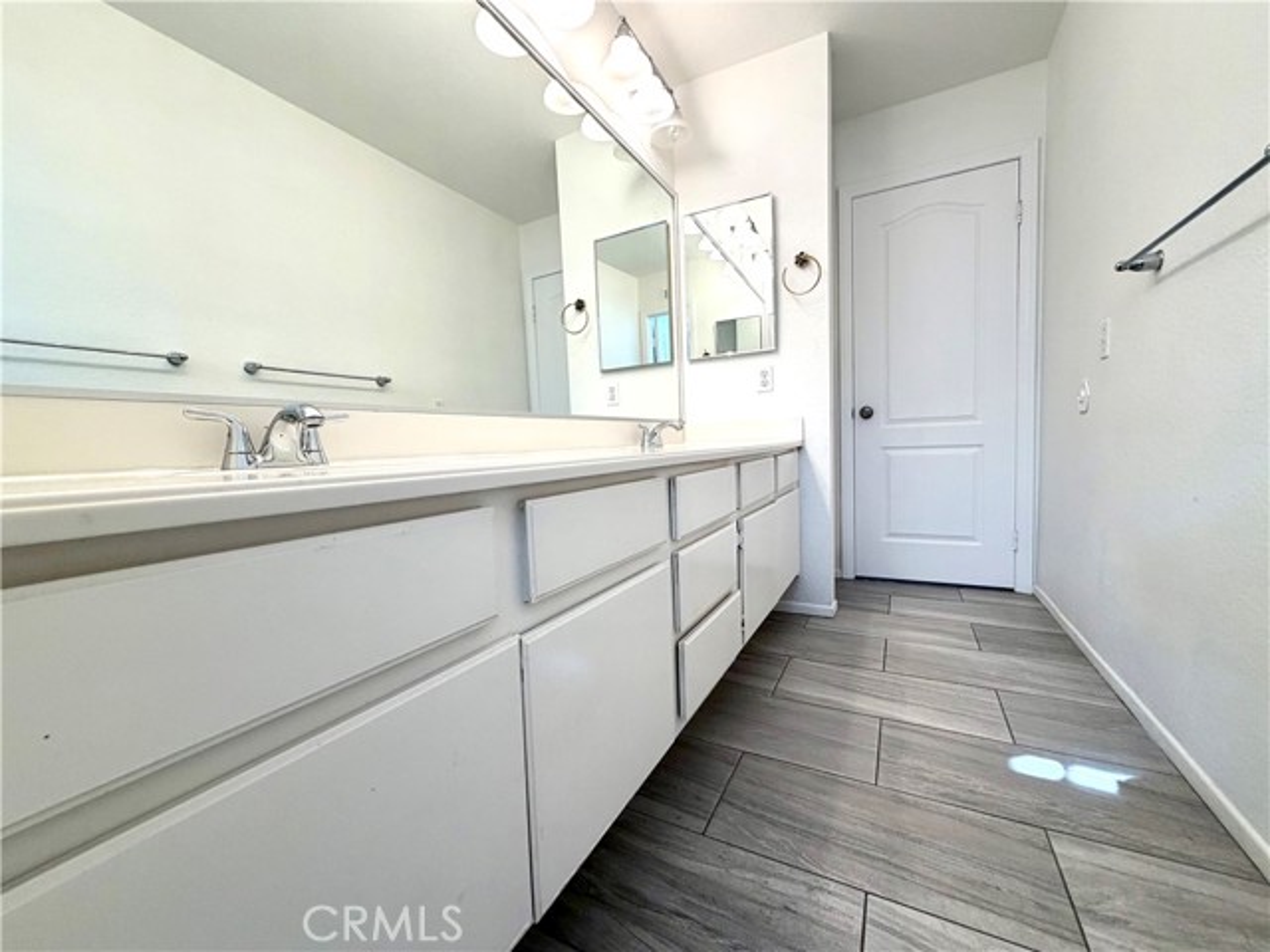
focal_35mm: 14
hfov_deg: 102.1
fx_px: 514
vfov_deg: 85.7
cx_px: 635
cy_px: 476
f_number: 2.2
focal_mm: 2.22
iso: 125
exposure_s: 1/120
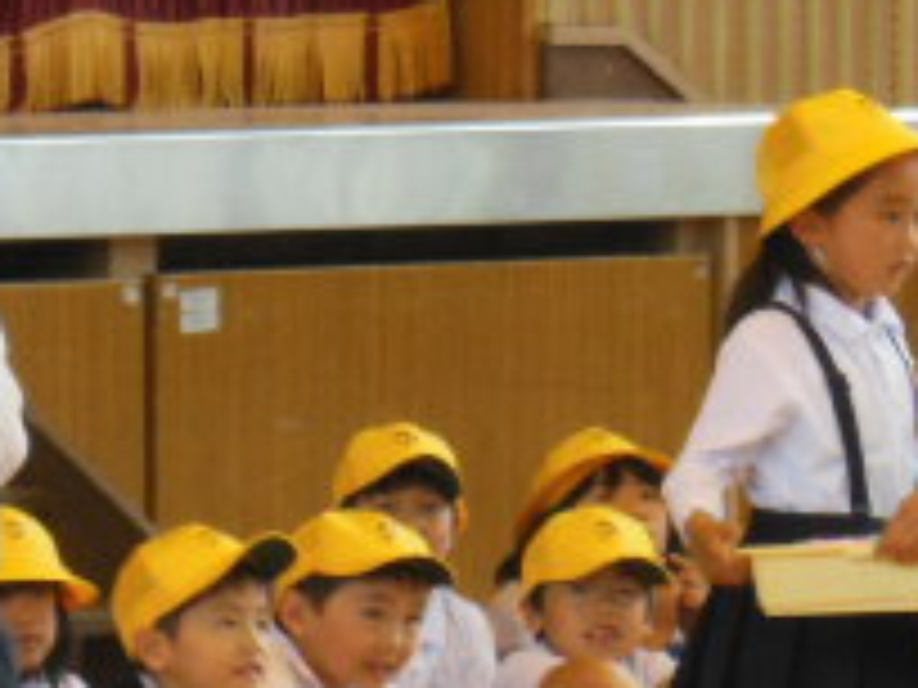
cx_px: 252
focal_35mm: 517
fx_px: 13711
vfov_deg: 2.9
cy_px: 692
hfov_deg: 3.8
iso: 400
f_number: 5.9
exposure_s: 1/25
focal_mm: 29.5
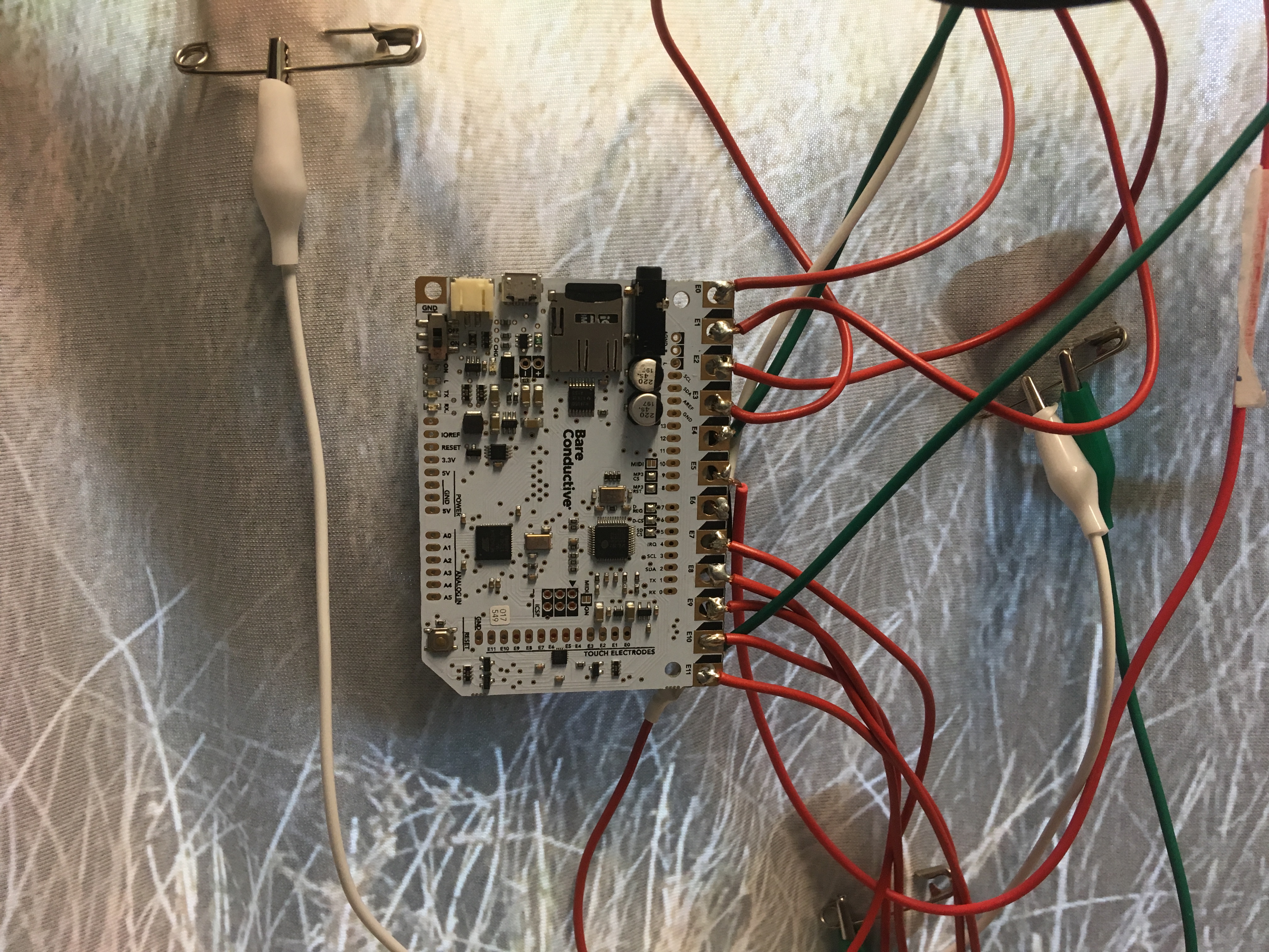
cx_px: 634
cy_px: 476
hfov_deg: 61.7
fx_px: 1063
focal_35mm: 29
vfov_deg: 48.2
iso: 100
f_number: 2.2
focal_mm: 4.15
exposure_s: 1/33
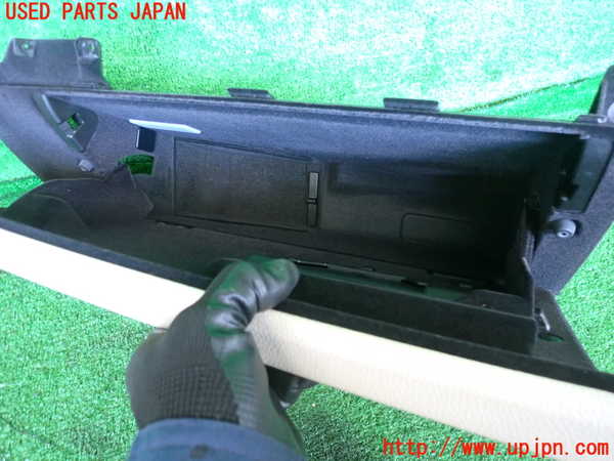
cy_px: 230
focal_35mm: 25
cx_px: 307
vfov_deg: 54.9
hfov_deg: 69.4
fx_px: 443
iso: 800
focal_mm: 4.5
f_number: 2
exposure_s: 1/30
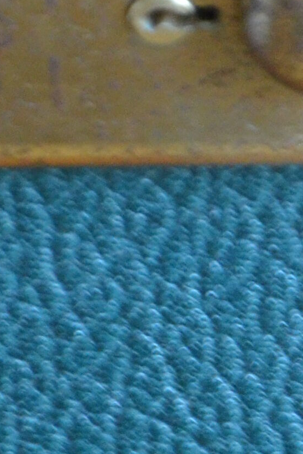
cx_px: 553
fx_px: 11765
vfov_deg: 2.2
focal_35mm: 932
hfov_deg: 1.5
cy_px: 239
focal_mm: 105
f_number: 5.6
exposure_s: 1/10
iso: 1600
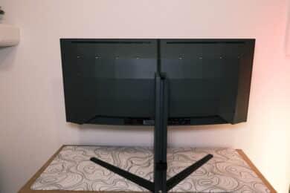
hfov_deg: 63.7
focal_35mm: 29
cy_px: 96
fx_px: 234
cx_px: 145
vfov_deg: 45.0
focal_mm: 19
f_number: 7.1
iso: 3200
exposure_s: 1/100
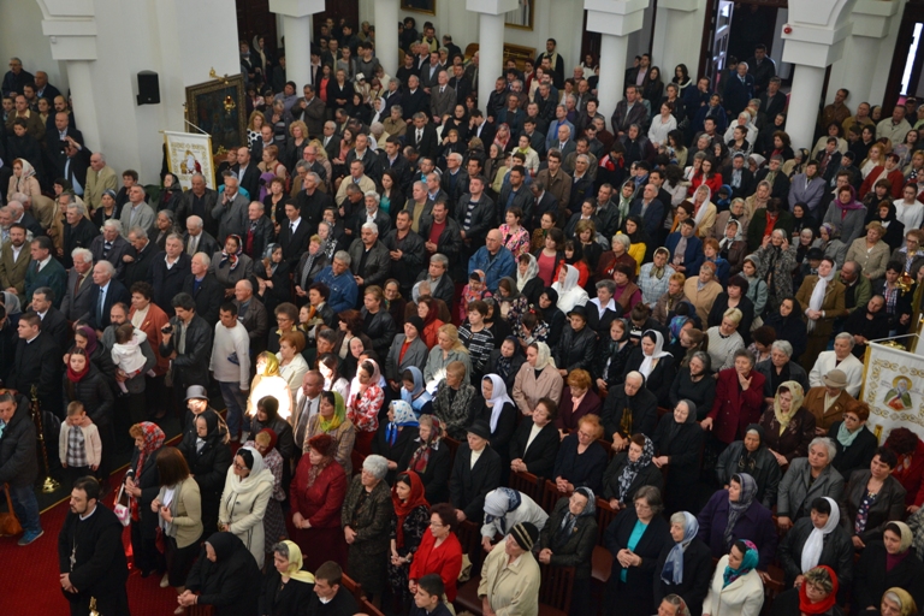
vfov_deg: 31.9
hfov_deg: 46.4
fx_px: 1078
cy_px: 308
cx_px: 462
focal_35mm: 42
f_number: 4
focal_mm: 28
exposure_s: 1/60
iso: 560
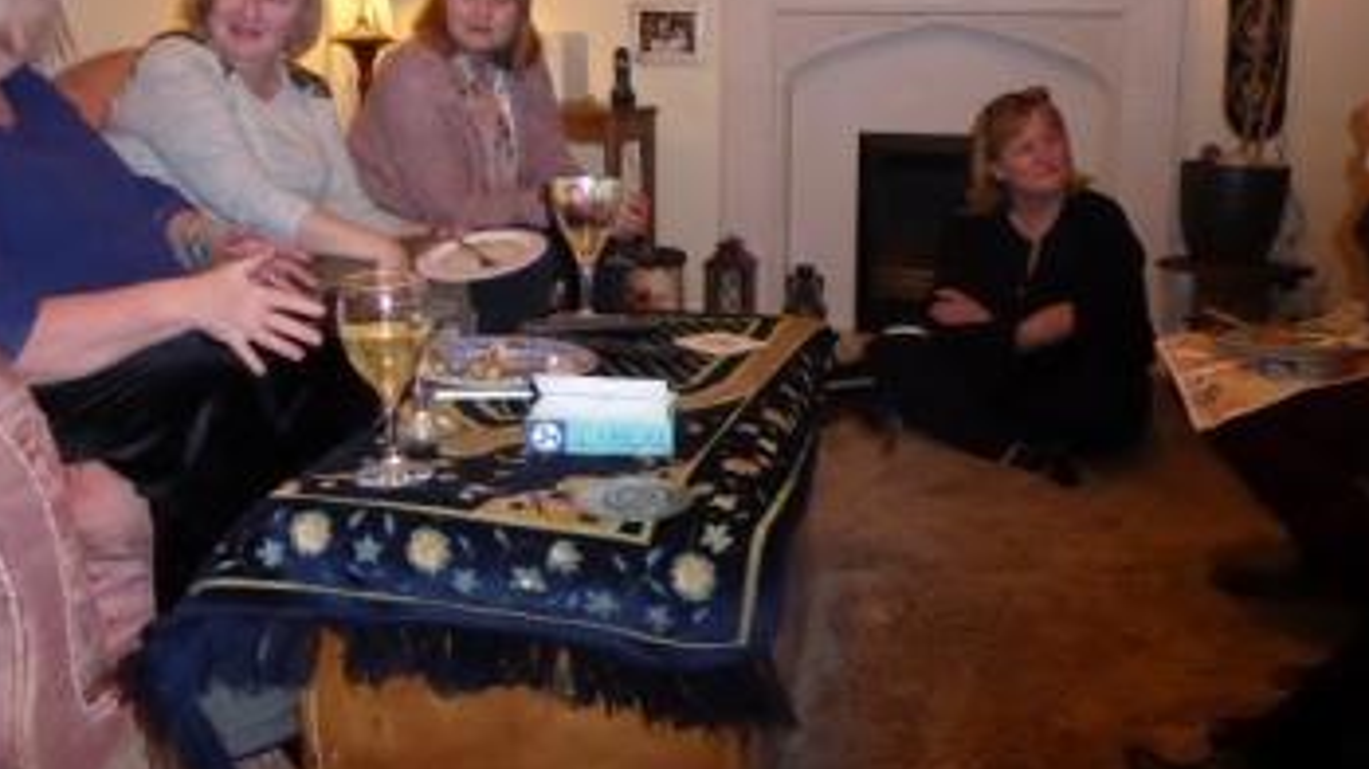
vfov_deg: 33.6
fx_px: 1270
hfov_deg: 56.5
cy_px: 314
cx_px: 777
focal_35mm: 35
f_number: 3.3
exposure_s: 1/60
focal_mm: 4.3
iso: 800
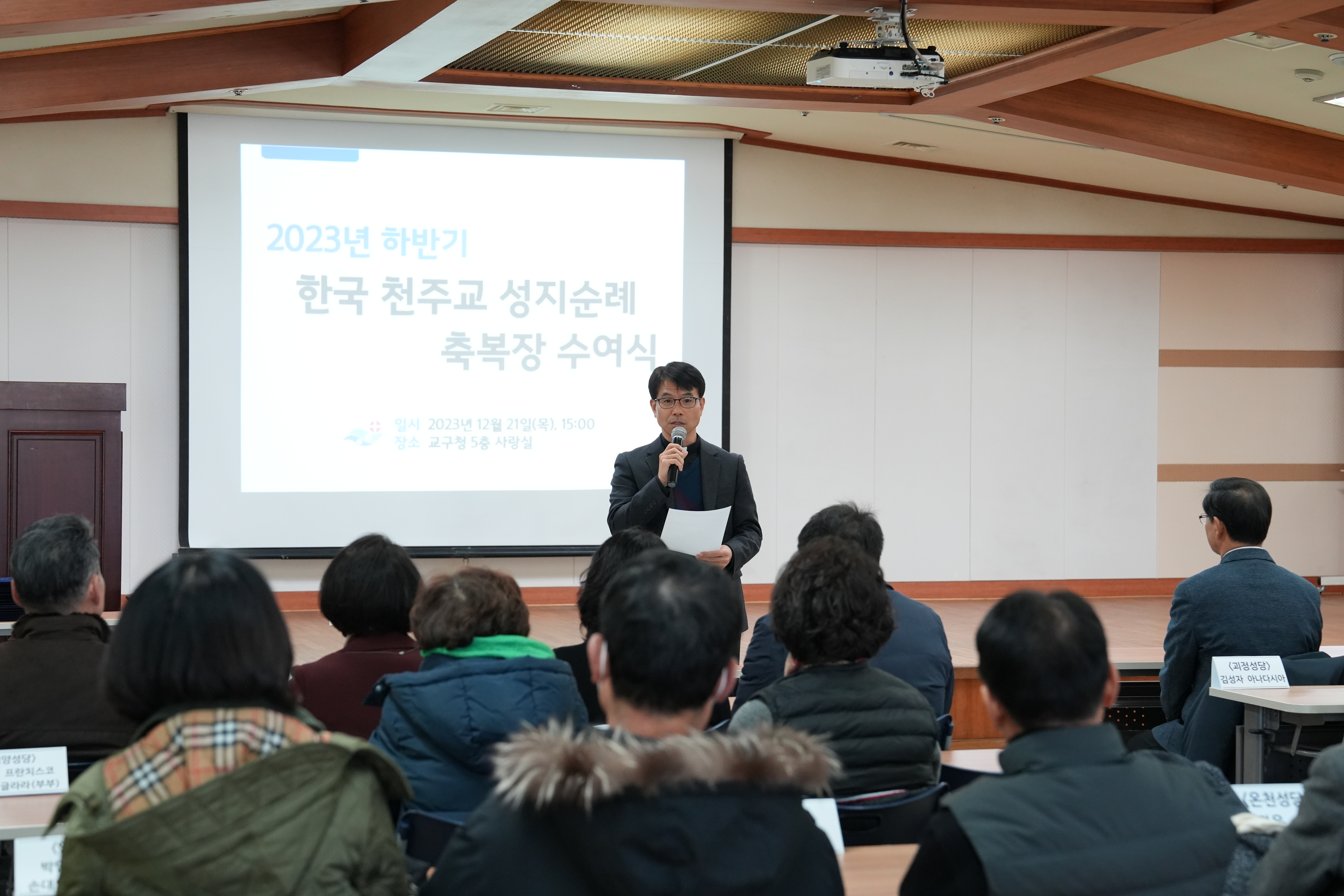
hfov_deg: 28.8
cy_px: 448
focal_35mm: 70
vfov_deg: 19.5
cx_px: 672
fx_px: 2613
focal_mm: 70
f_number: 4.5
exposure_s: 1/160
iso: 3200
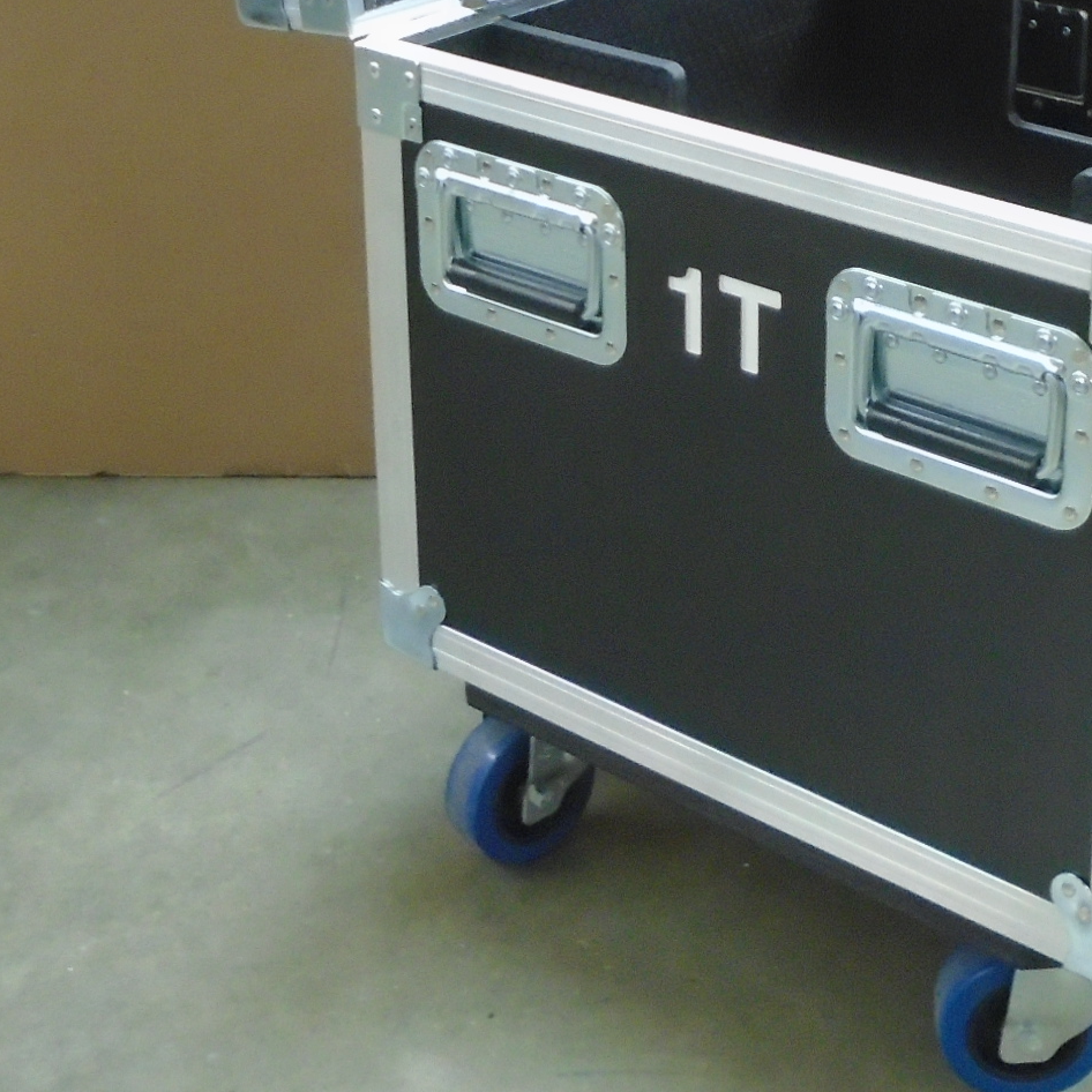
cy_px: 81
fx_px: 2248
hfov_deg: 26.8
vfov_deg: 26.3
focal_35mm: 63
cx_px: 857
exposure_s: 1/13
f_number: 3.2
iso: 400
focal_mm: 4.6
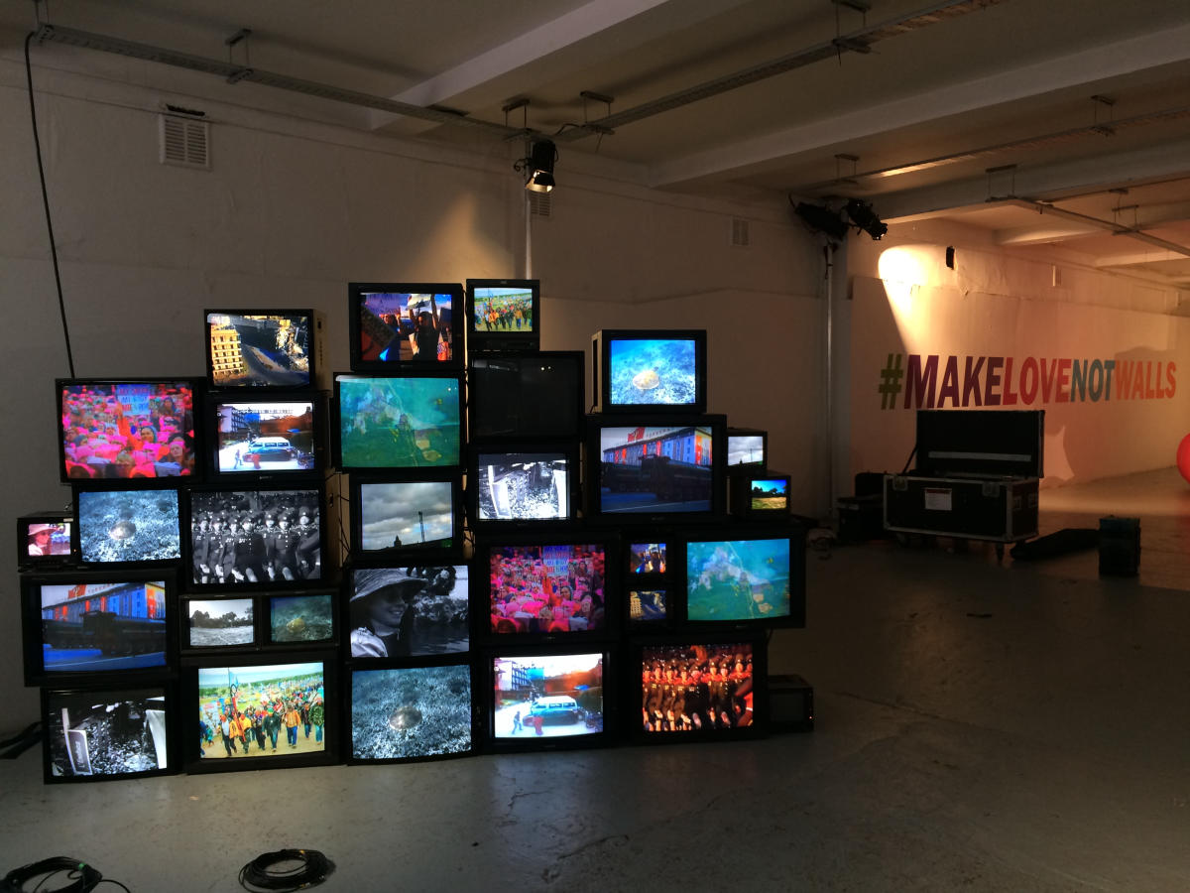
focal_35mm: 29
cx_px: 595
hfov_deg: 61.7
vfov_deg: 48.2
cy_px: 446
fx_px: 997
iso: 100
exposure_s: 1/33
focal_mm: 4.15
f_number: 2.2
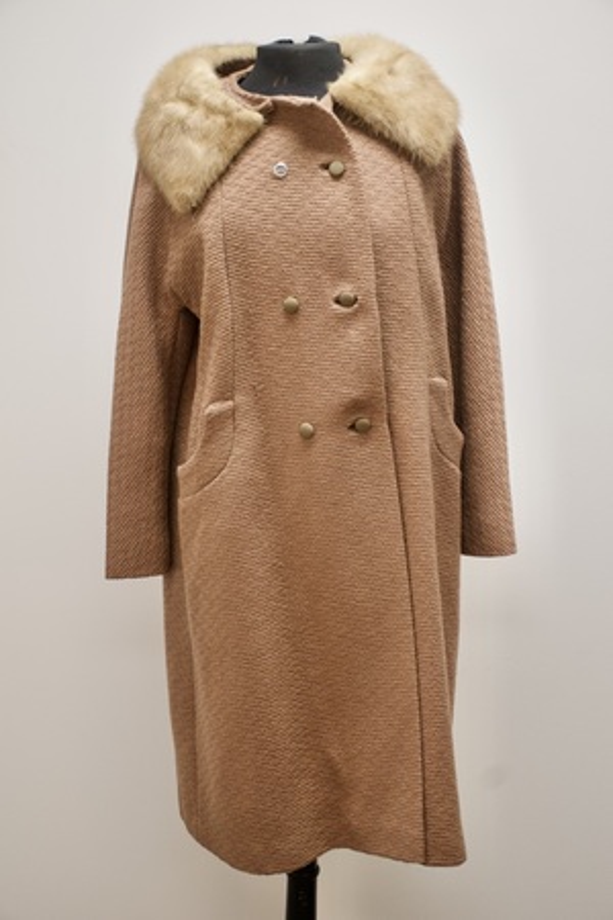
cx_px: 306
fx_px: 1532
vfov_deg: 33.4
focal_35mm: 60
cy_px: 460
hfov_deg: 22.6
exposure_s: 1/80
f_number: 4.5
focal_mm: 40
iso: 800
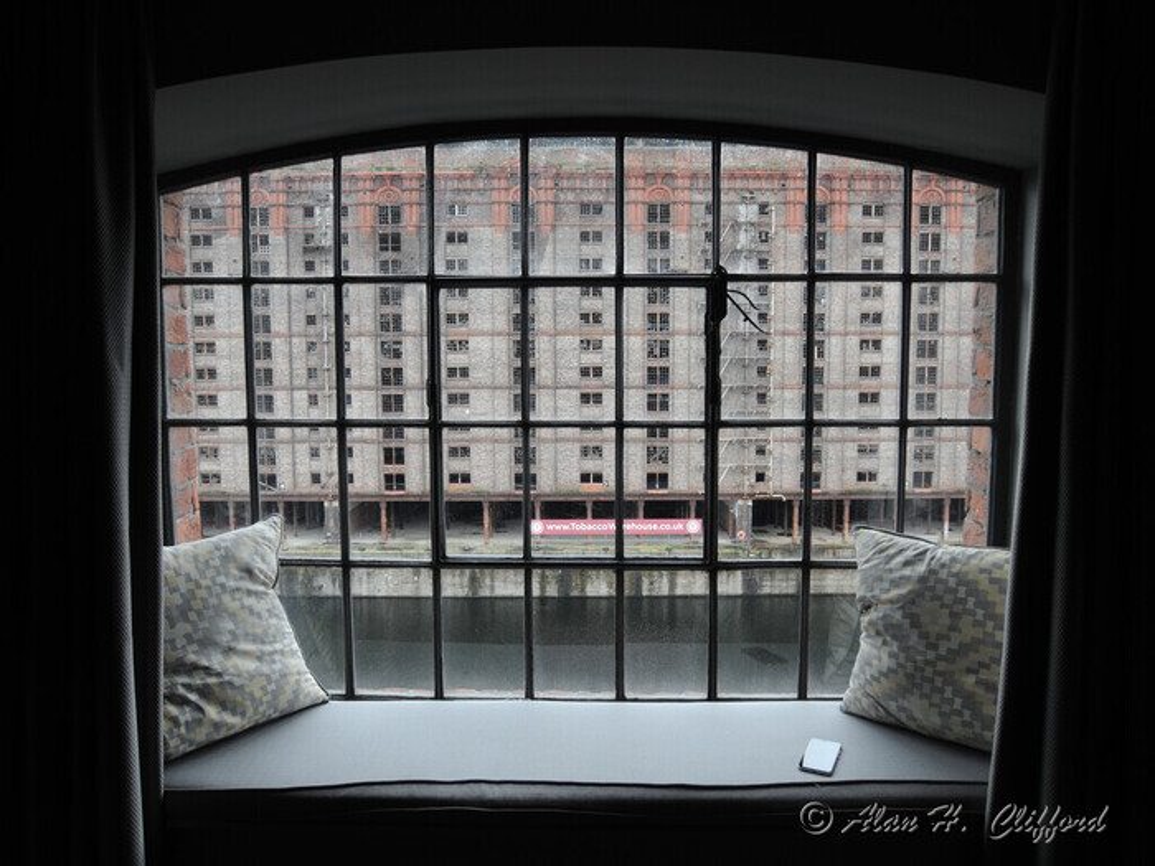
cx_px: 578
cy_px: 433
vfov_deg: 56.8
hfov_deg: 71.6
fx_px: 801
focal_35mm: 24
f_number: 2.8
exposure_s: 1/100
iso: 100
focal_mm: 5.1
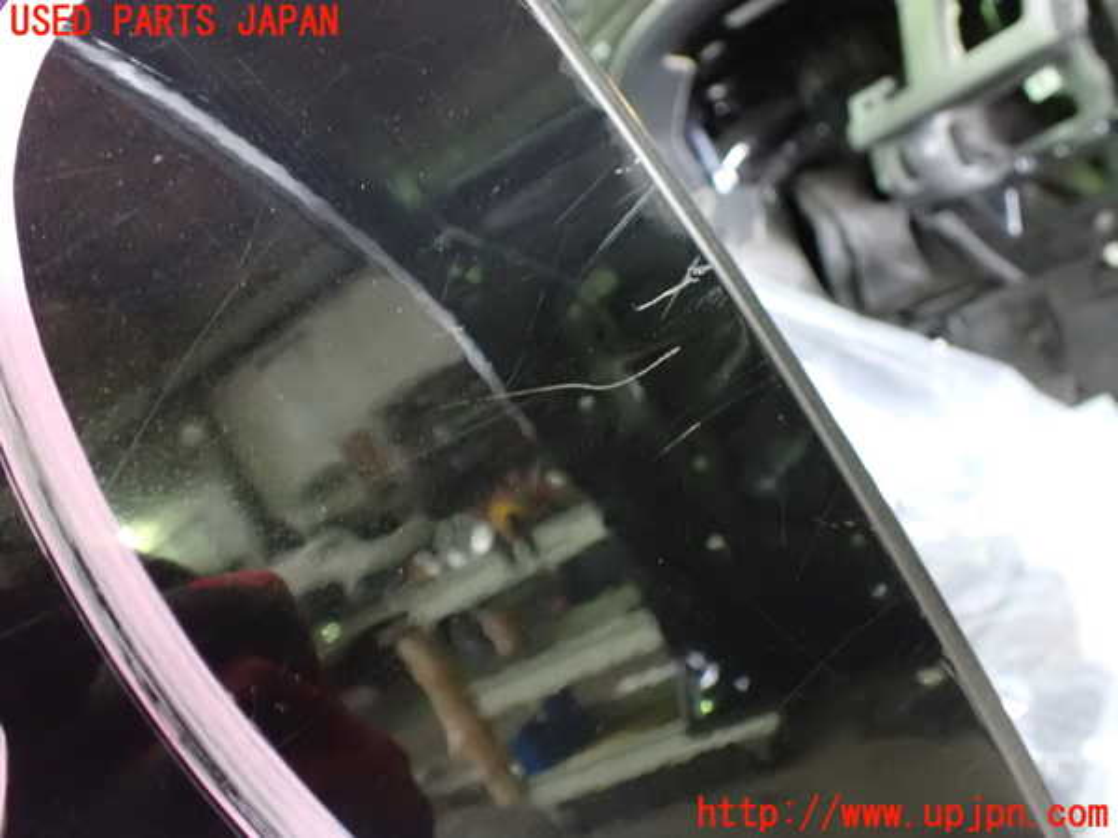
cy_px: 419
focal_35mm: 30
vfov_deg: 46.8
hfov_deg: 60.0
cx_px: 559
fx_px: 969
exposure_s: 1/25
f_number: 2.3
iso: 1600
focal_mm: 5.4
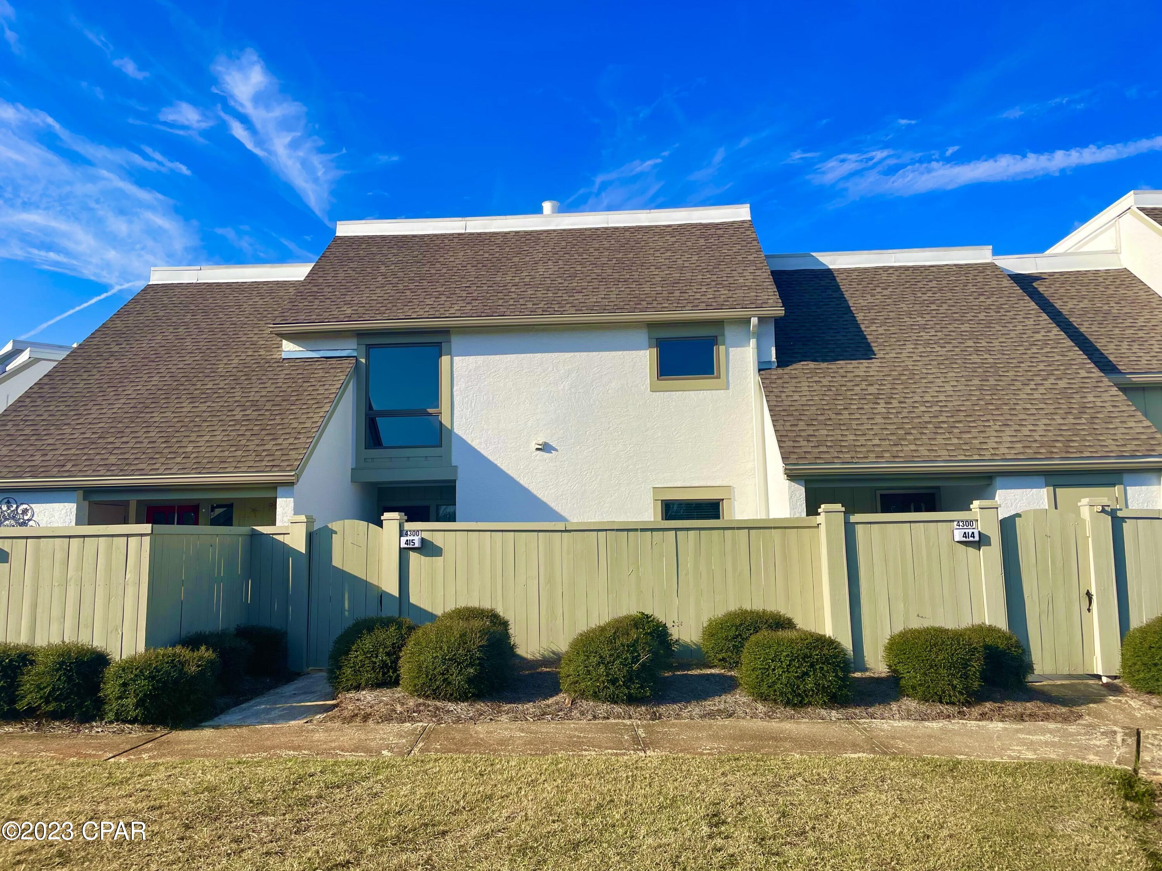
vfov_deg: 53.1
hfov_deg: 67.3
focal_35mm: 26
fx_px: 873
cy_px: 436
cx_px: 581
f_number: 1.6
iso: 32
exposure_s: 1/3861
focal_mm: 4.2
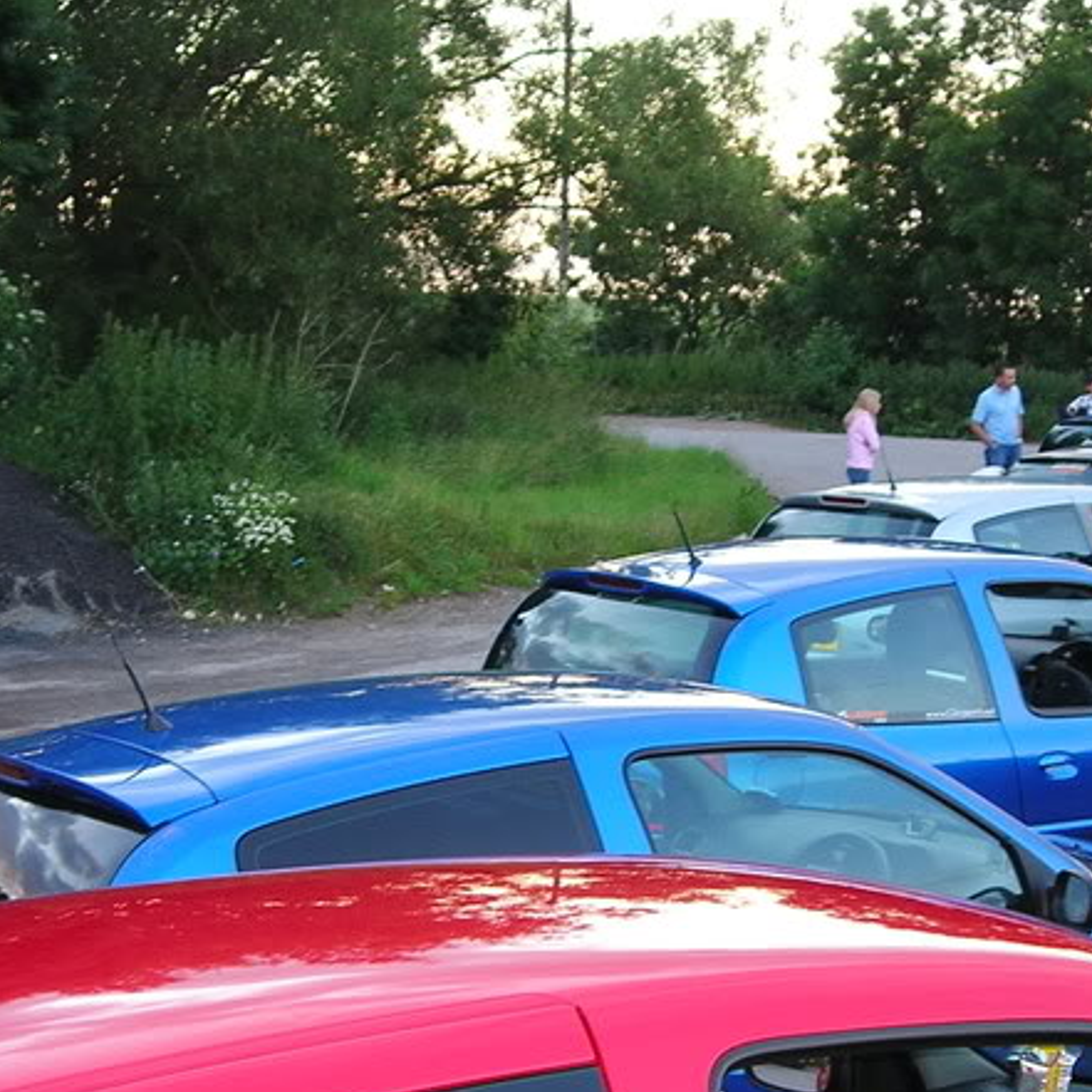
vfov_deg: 22.1
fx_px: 2784
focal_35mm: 78
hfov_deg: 22.1
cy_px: 730
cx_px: 688
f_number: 2.8
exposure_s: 1/30
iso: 65
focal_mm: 7.8
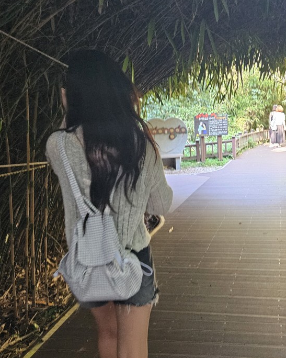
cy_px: 198
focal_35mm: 42
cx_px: 192
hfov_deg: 35.3
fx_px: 444
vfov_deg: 43.8
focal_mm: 5.4
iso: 500
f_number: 1.8
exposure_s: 1/60
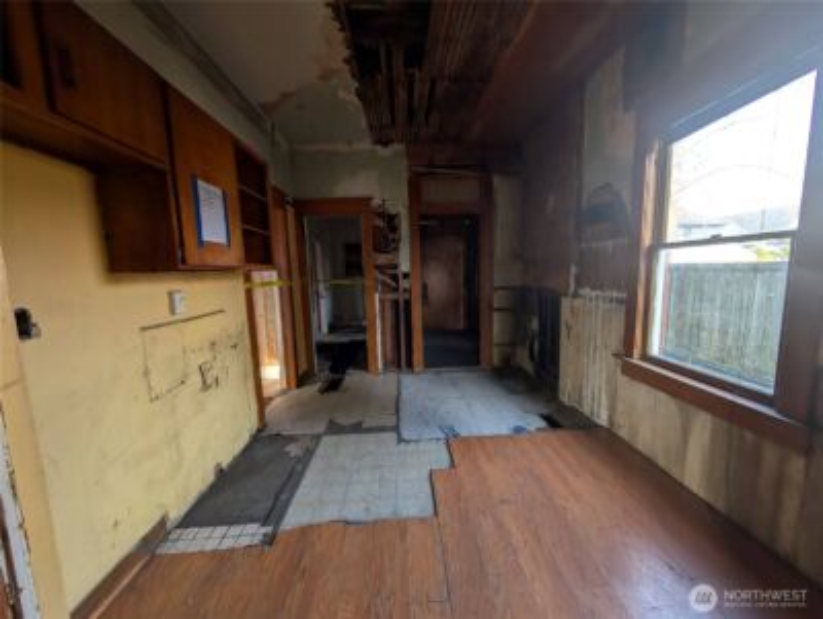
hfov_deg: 110.5
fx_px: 286
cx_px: 412
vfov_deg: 94.6
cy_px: 310
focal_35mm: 12
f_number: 1.7
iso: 53
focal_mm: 2.02
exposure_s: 1/108
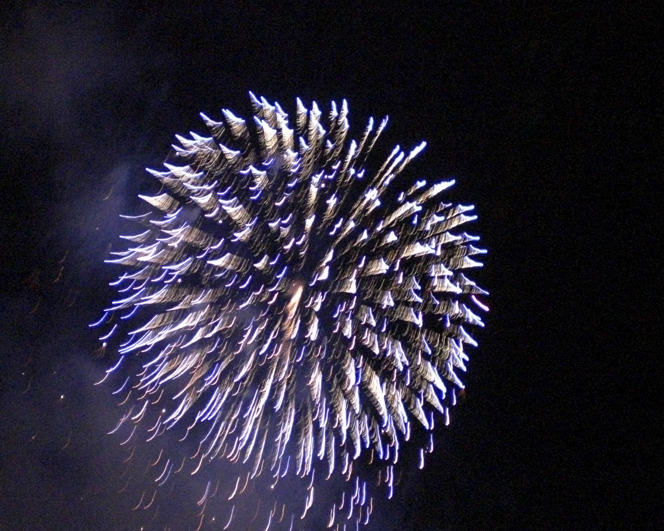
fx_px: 1042
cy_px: 272
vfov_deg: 28.6
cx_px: 261
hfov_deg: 35.2
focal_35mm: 53
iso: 800
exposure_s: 1/8
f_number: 3.1
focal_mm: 6.3
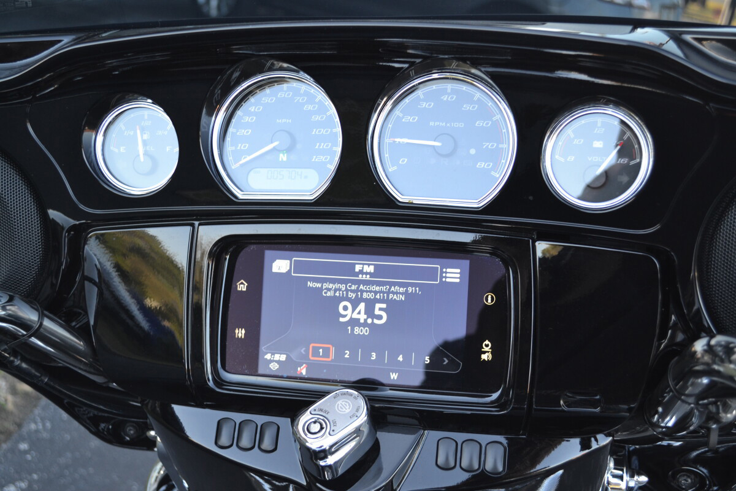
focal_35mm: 45
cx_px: 368
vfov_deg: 29.9
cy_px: 246
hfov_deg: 43.6
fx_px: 920
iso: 400
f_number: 5
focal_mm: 30
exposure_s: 1/100
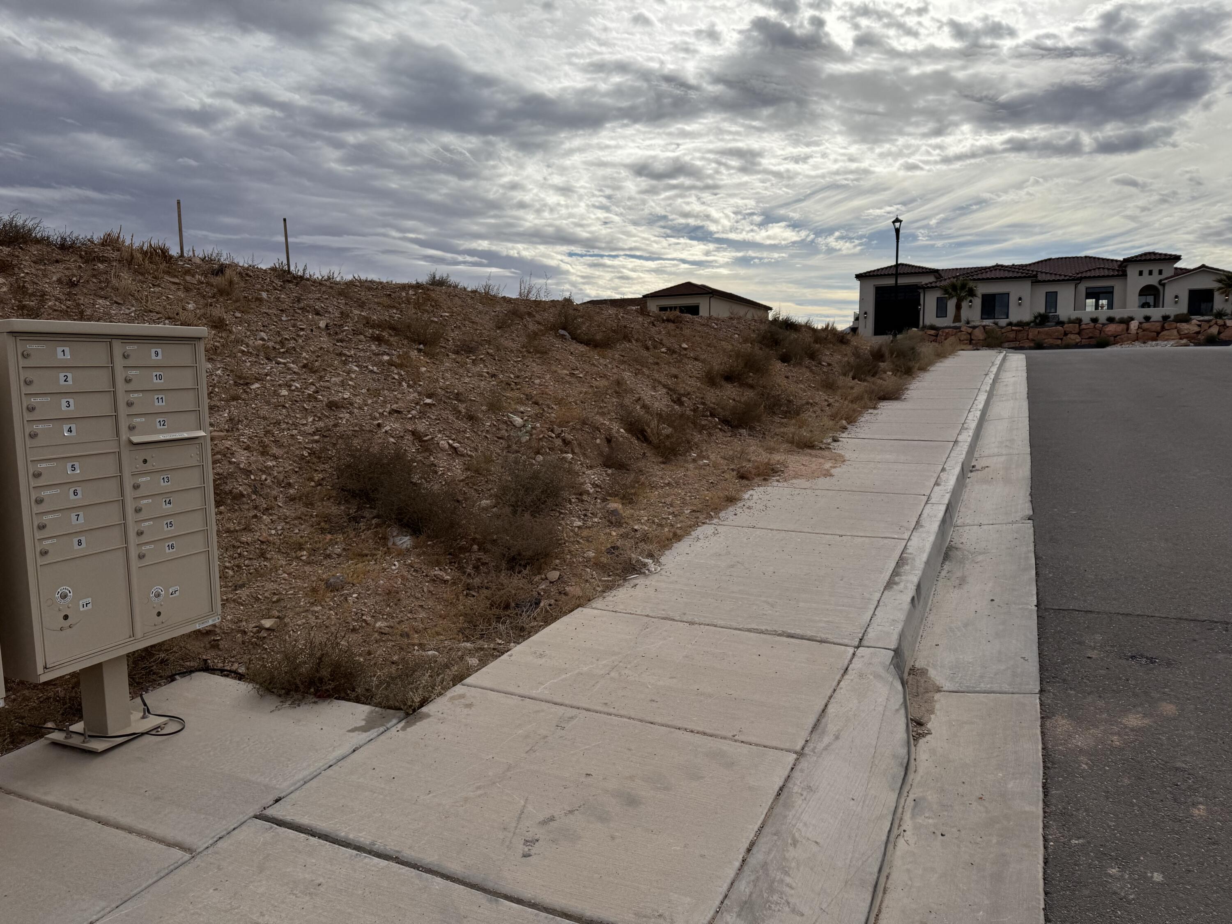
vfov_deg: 56.8
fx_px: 854
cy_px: 462
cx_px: 616
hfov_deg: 71.6
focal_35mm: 24
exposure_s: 1/15152
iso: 64
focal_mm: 6.76
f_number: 1.78
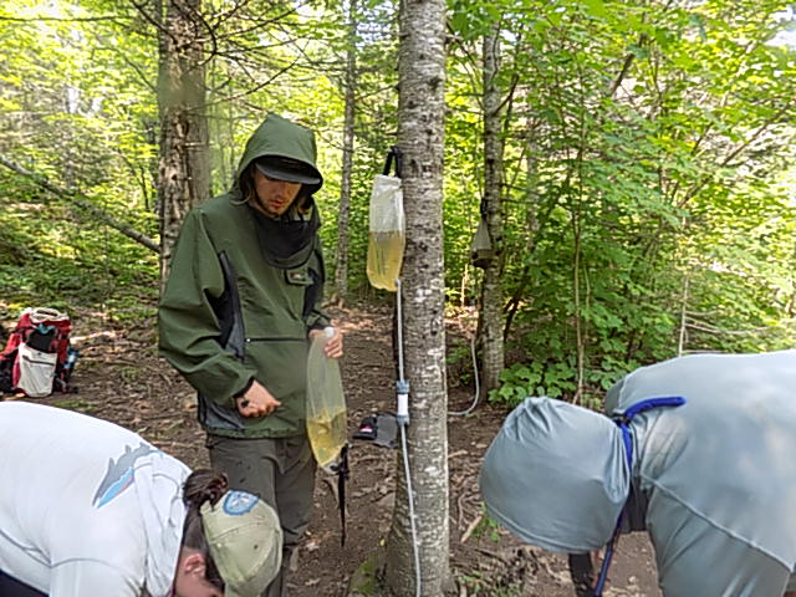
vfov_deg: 58.9
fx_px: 529
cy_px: 298
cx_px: 398
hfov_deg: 73.9
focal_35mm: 23
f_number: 3.1
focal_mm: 4
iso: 80
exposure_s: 1/50
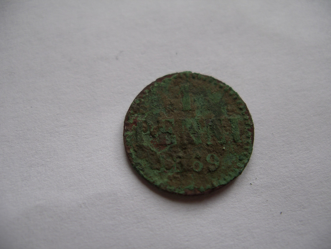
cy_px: 124
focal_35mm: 37
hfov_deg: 50.1
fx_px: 354
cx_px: 166
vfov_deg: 38.7
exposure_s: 1/100
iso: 80
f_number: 2.8
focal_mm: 7.8
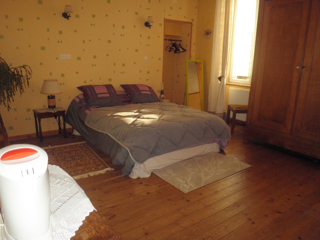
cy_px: 120
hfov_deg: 67.3
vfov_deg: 53.1
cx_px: 160
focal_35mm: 26
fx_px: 240
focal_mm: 4.7
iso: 80
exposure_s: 1/30
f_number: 2.8
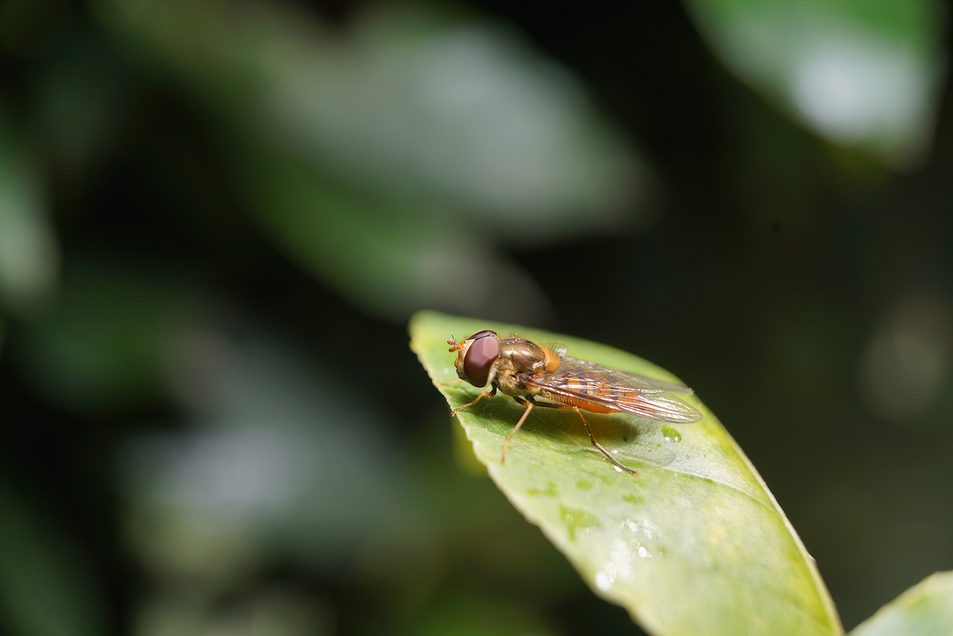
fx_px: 1059
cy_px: 318
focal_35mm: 40
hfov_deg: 48.5
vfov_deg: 33.4
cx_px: 476
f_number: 6.3
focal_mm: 40
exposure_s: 1/320
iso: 200
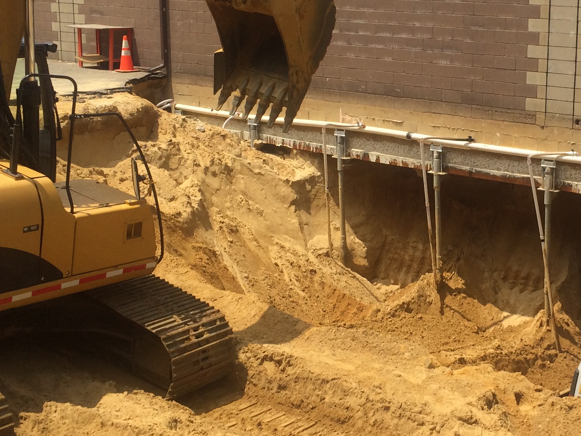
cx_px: 465
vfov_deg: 23.2
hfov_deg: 30.0
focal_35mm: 63
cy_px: 168
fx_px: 1058
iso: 40
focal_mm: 4.12
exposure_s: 1/2283
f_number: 2.2
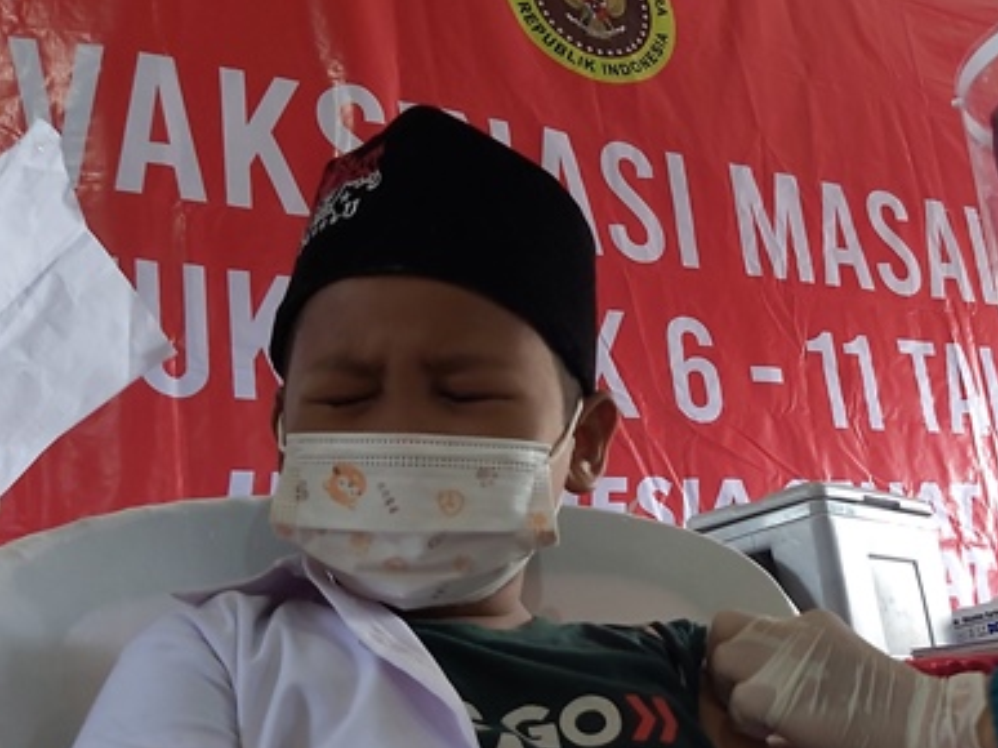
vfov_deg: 33.3
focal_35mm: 43
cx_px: 740
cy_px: 487
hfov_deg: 42.6
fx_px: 1239
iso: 160
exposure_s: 1/50
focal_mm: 3.92
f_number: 1.7
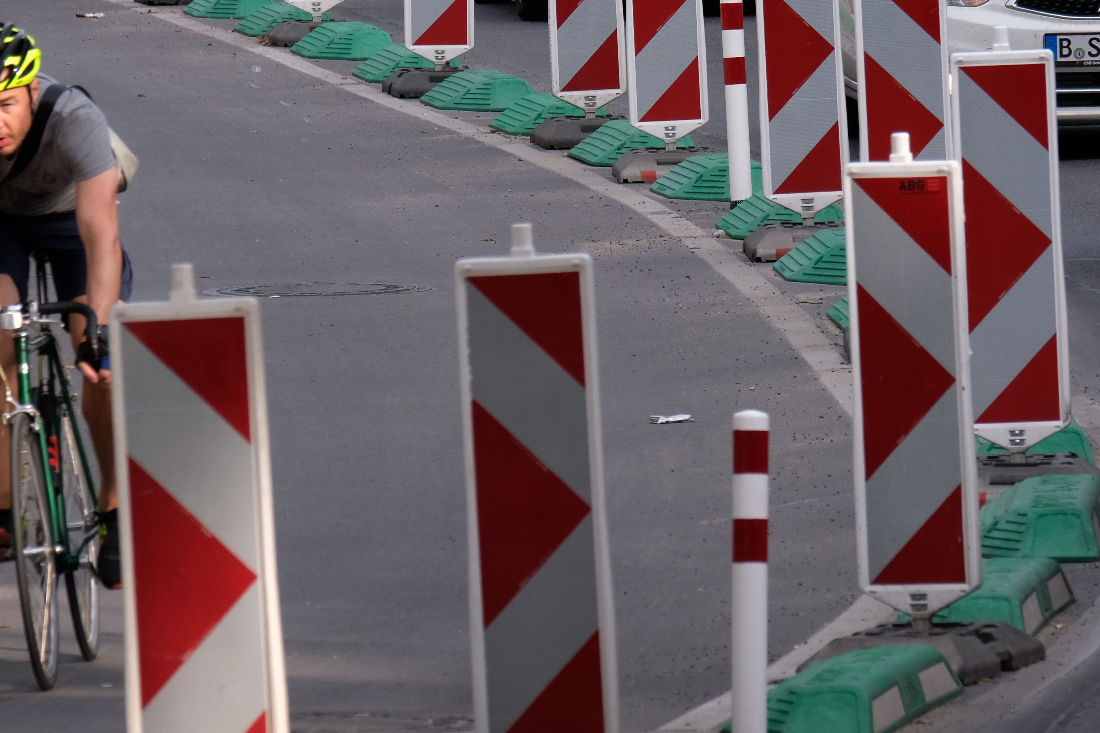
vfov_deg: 2.3
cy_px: 209
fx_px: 18514
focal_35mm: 606
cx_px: 660
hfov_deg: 3.4
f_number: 9
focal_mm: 230
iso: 500
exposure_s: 1/320
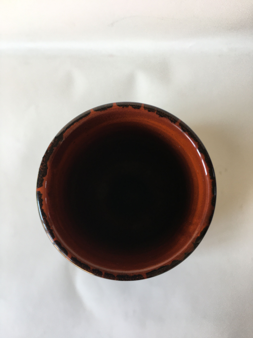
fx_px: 283
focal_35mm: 29
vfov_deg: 61.7
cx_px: 126
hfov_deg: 48.2
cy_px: 169
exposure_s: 1/100
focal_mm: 4.15
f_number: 2.2
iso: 40
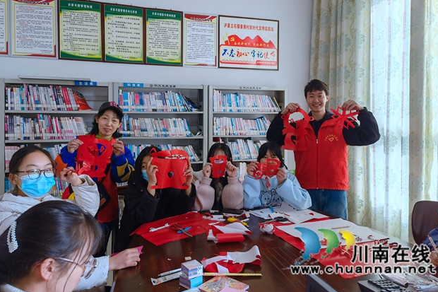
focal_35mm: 29
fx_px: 353
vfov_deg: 44.8
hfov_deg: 63.7
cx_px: 220
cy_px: 124
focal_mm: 6.67
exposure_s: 1/164
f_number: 1.9
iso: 50
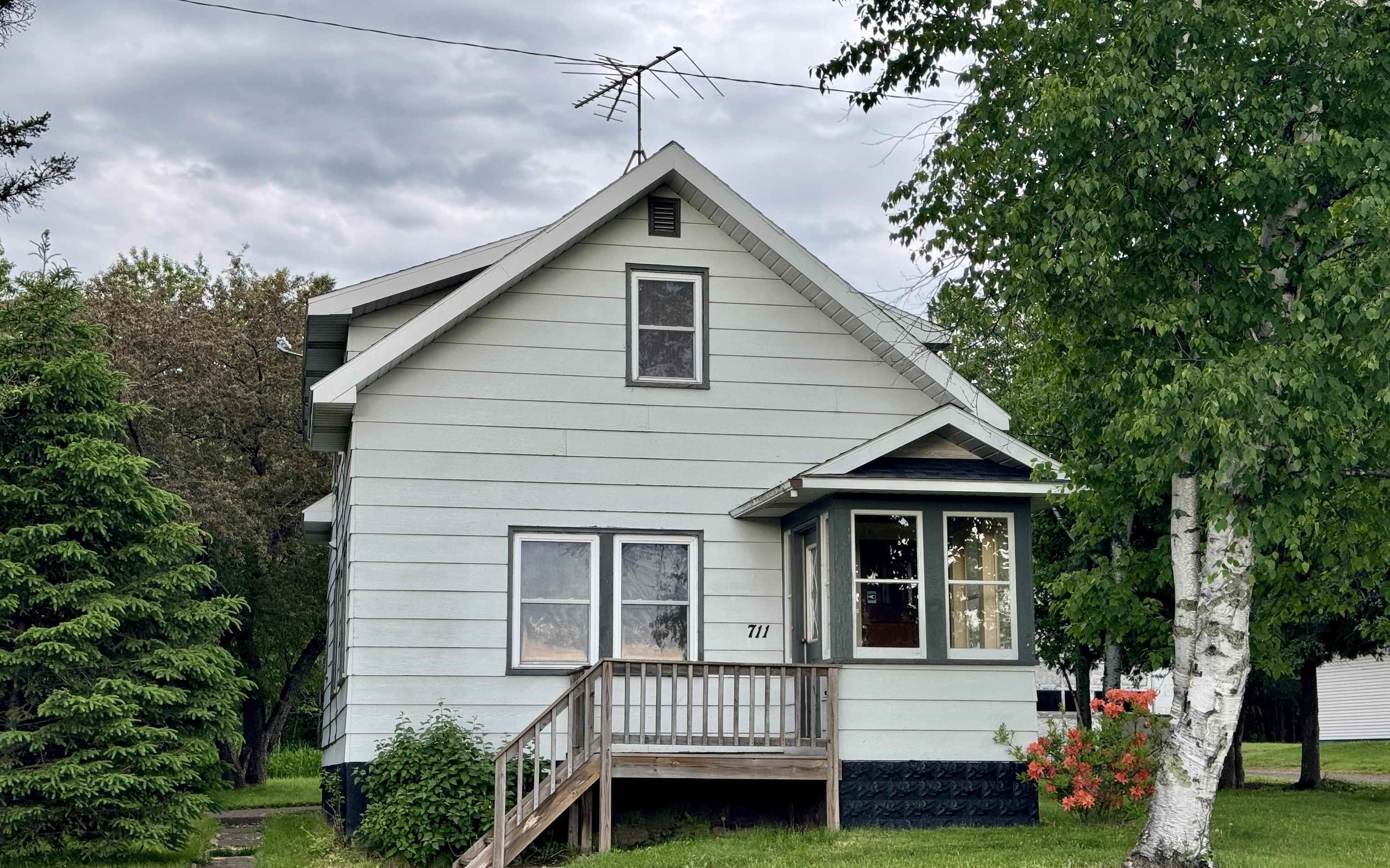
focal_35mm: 51
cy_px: 502
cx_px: 694
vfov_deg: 25.3
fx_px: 1932
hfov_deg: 39.6
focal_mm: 6.76
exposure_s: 1/259
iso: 64
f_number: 1.78
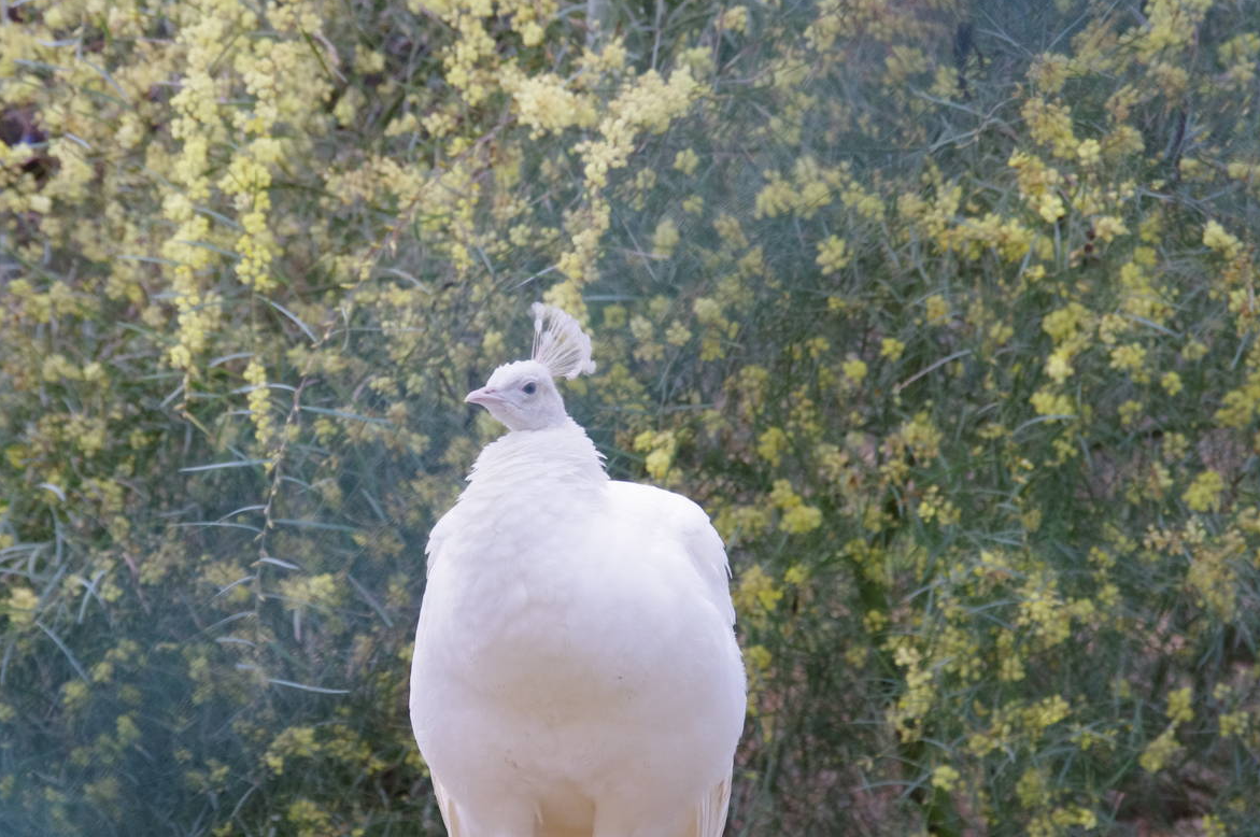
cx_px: 530
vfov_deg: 8.9
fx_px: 5349
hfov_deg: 13.4
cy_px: 514
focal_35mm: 153
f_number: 8
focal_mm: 75
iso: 1600
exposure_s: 1/250
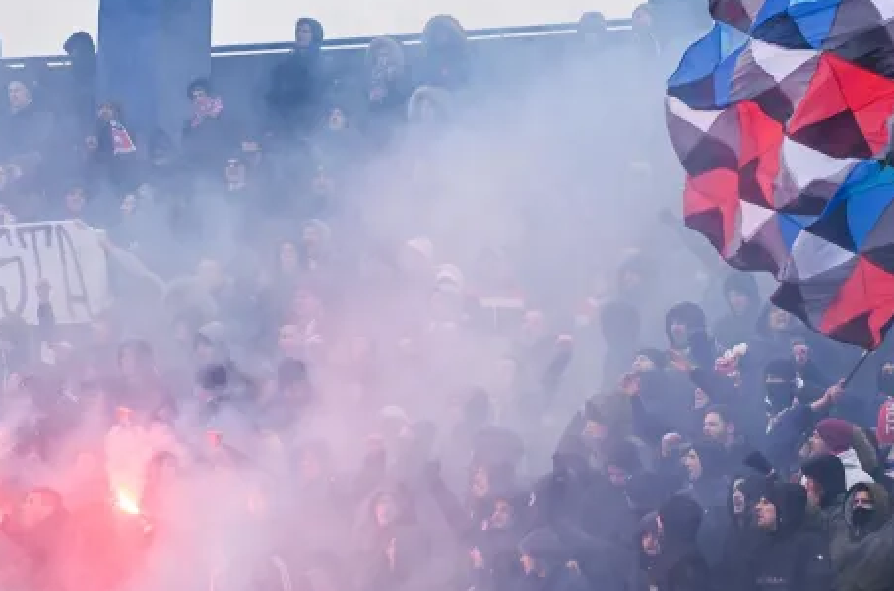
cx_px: 490
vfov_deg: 4.1
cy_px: 285
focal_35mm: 335
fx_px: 8296
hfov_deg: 6.2
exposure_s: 1/2000
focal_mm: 200
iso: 1000
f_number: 4
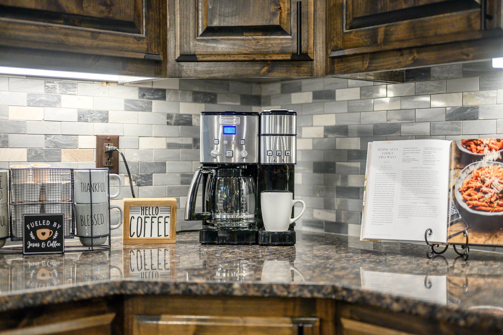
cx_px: 252
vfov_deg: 26.9
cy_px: 168
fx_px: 698
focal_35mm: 50
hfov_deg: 39.6
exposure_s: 1/250
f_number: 1.8
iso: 200
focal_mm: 50
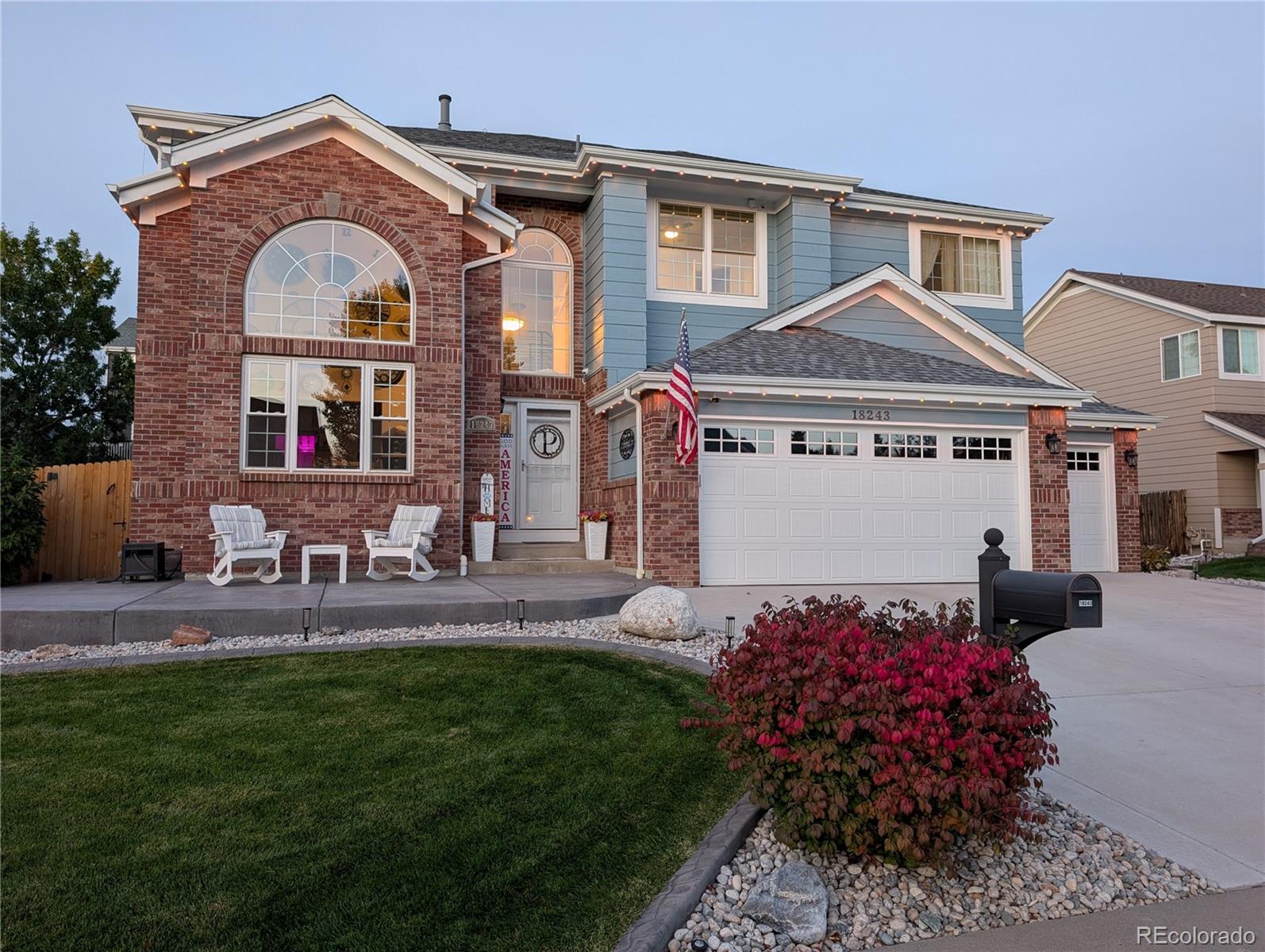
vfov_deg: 56.9
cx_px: 632
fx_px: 878
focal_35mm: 24
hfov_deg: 71.5
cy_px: 476
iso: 24
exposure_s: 1/20
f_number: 1.68
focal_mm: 6.9
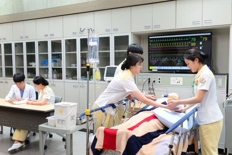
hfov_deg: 53.2
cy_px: 78
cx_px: 116
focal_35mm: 36
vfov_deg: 36.8
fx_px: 232
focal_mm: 36
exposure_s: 1/60
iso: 1000
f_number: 7.1
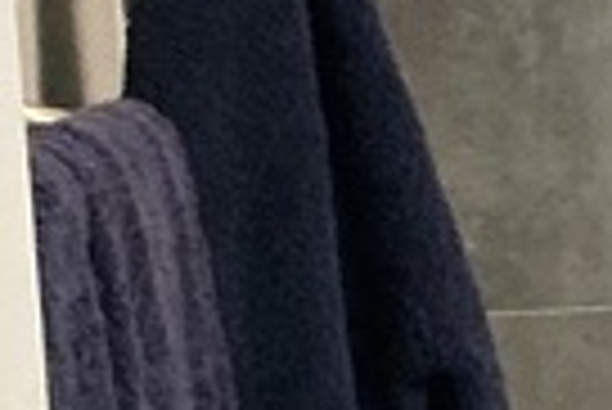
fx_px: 3863
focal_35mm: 227
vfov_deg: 6.1
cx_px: 1791
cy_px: 365
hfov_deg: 7.9
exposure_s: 1/60
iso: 250
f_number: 1.8
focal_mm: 3
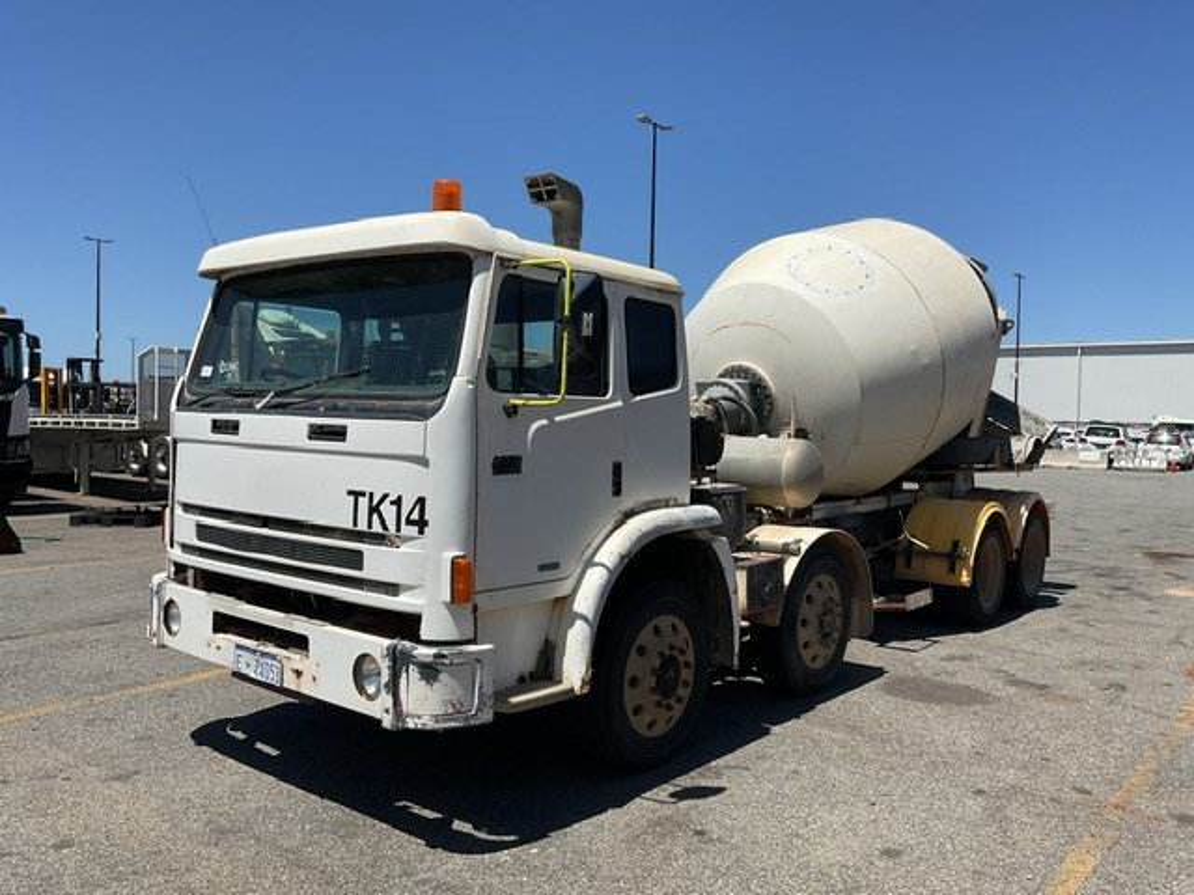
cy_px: 448
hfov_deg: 61.7
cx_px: 597
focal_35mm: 29
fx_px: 1000
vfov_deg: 48.2
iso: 16
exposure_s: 1/2959
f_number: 1.8
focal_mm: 3
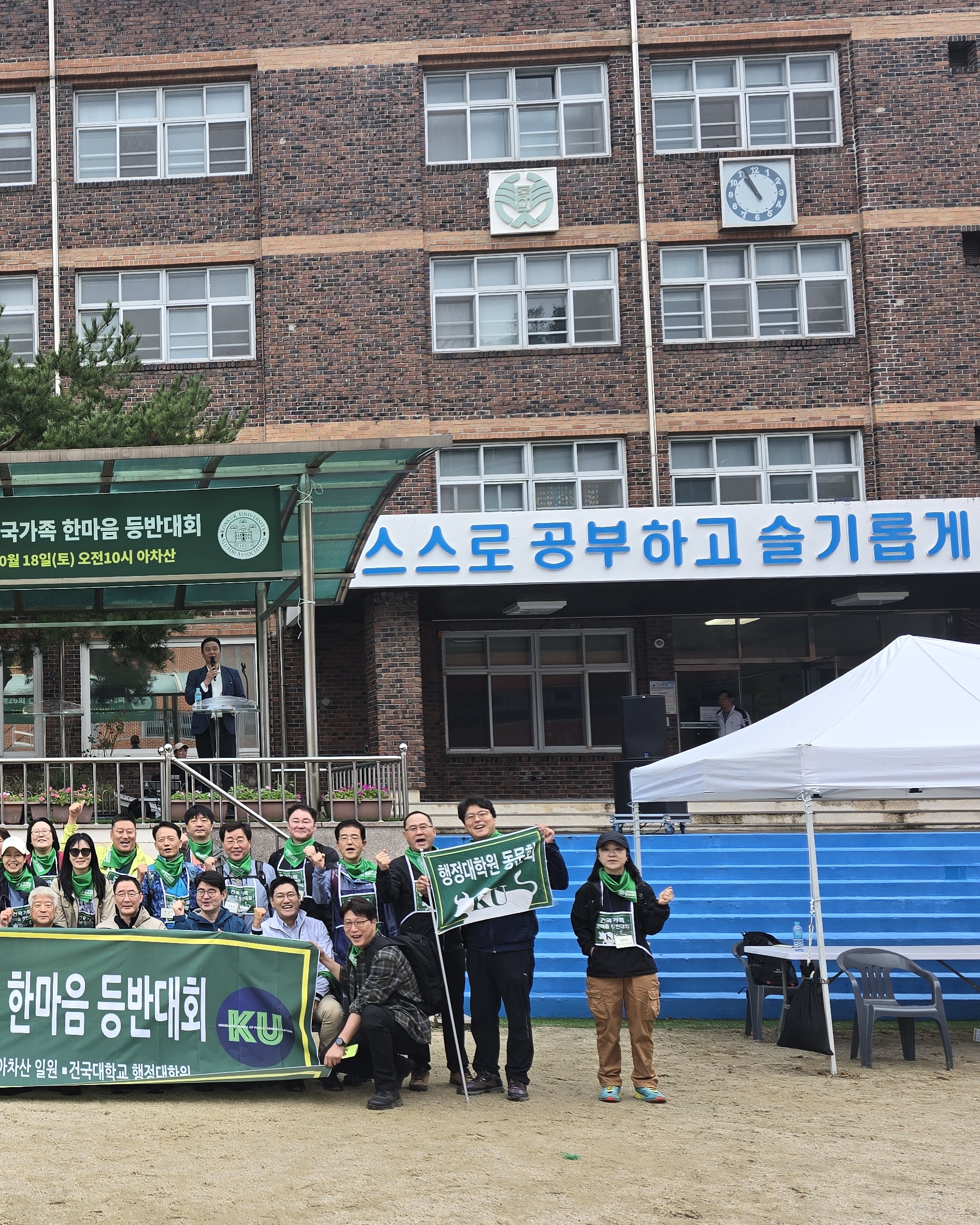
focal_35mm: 38
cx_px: -21
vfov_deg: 47.8
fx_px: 1377
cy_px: 711
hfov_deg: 35.1
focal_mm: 6.3
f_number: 1.7
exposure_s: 1/180
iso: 25
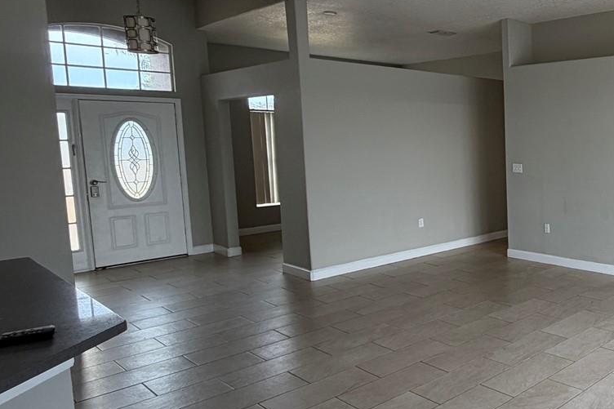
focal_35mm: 31
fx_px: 529
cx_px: 607
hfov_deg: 49.7
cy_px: 184
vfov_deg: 42.3
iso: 100
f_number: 2.2
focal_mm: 2.22
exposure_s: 1/120
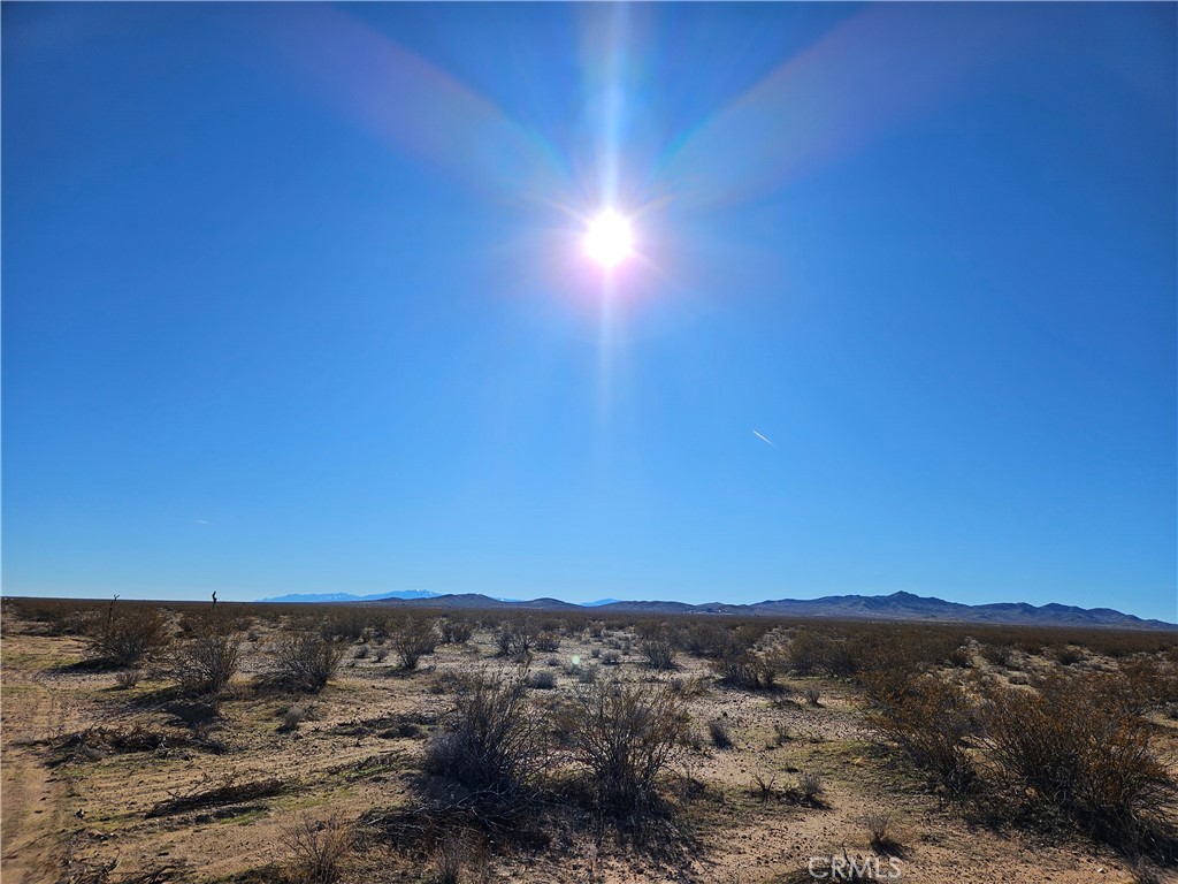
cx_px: 589
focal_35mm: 23
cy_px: 442
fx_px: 783
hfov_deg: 73.9
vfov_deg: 58.9
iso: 25
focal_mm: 5.4
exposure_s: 1/4886
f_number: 1.8
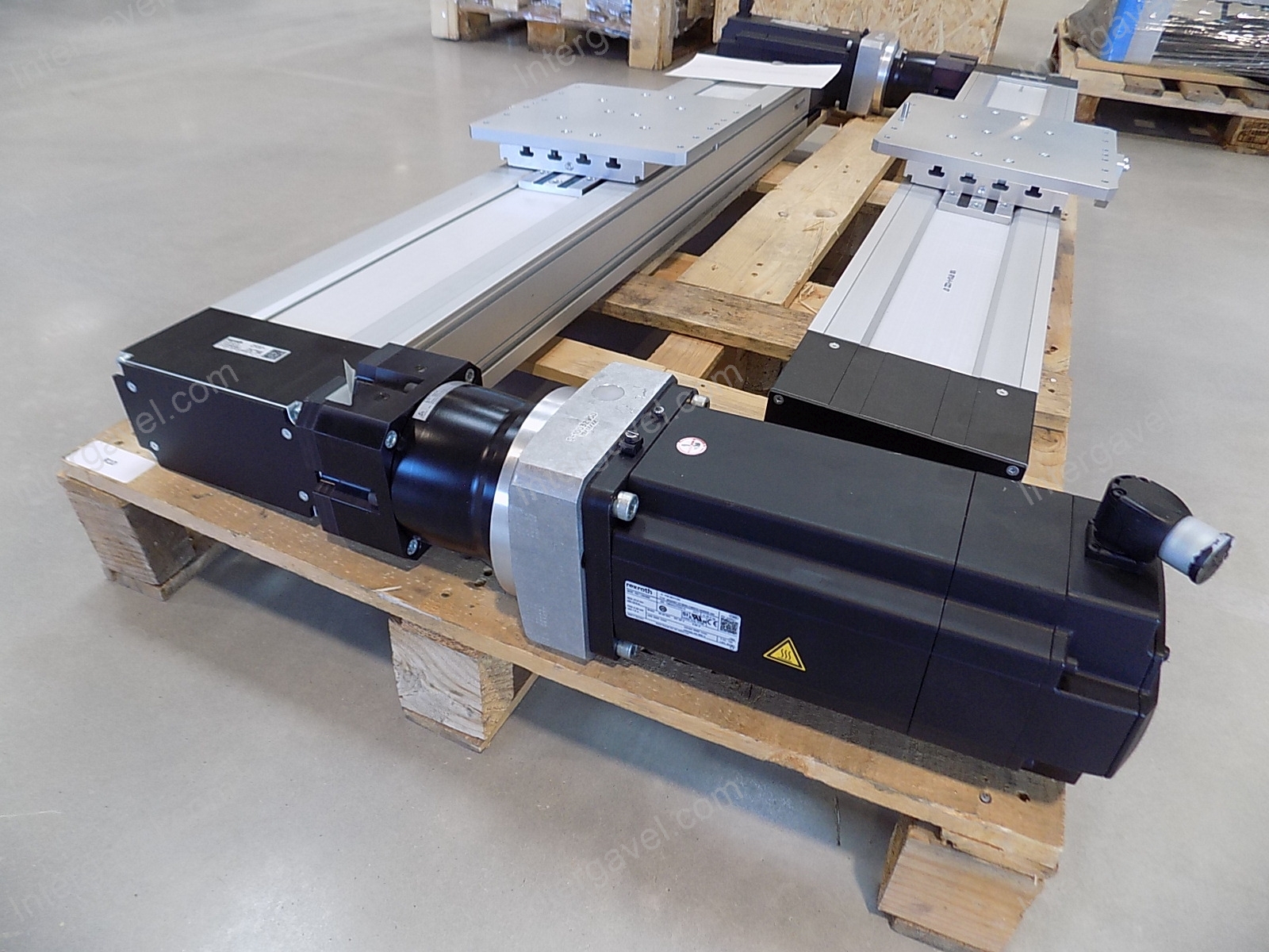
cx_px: 634
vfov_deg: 58.9
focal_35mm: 23
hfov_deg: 73.9
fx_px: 843
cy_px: 476
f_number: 3.1
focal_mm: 4
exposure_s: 1/30
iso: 140
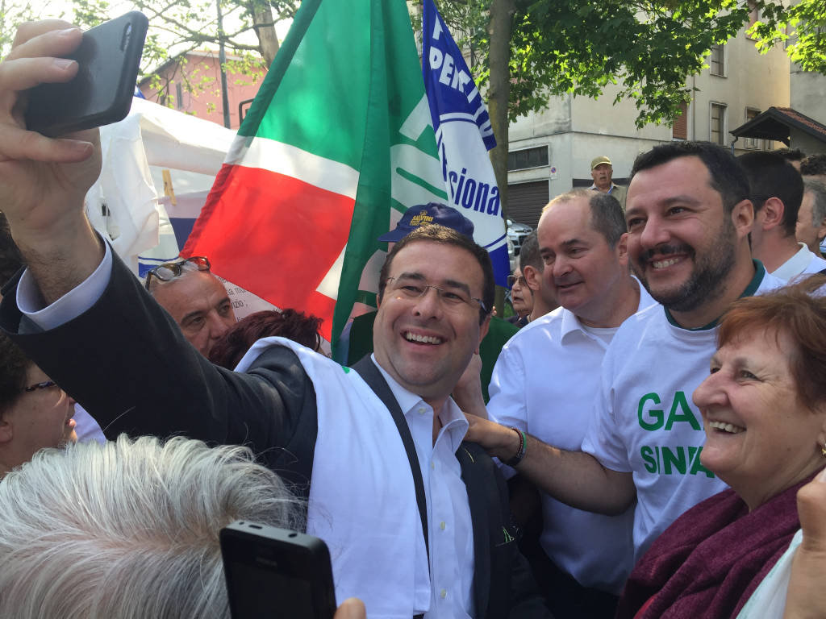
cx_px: 413
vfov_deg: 48.2
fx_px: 692
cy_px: 310
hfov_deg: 61.7
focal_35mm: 29
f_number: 2.2
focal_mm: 4.15
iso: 32
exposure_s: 1/311
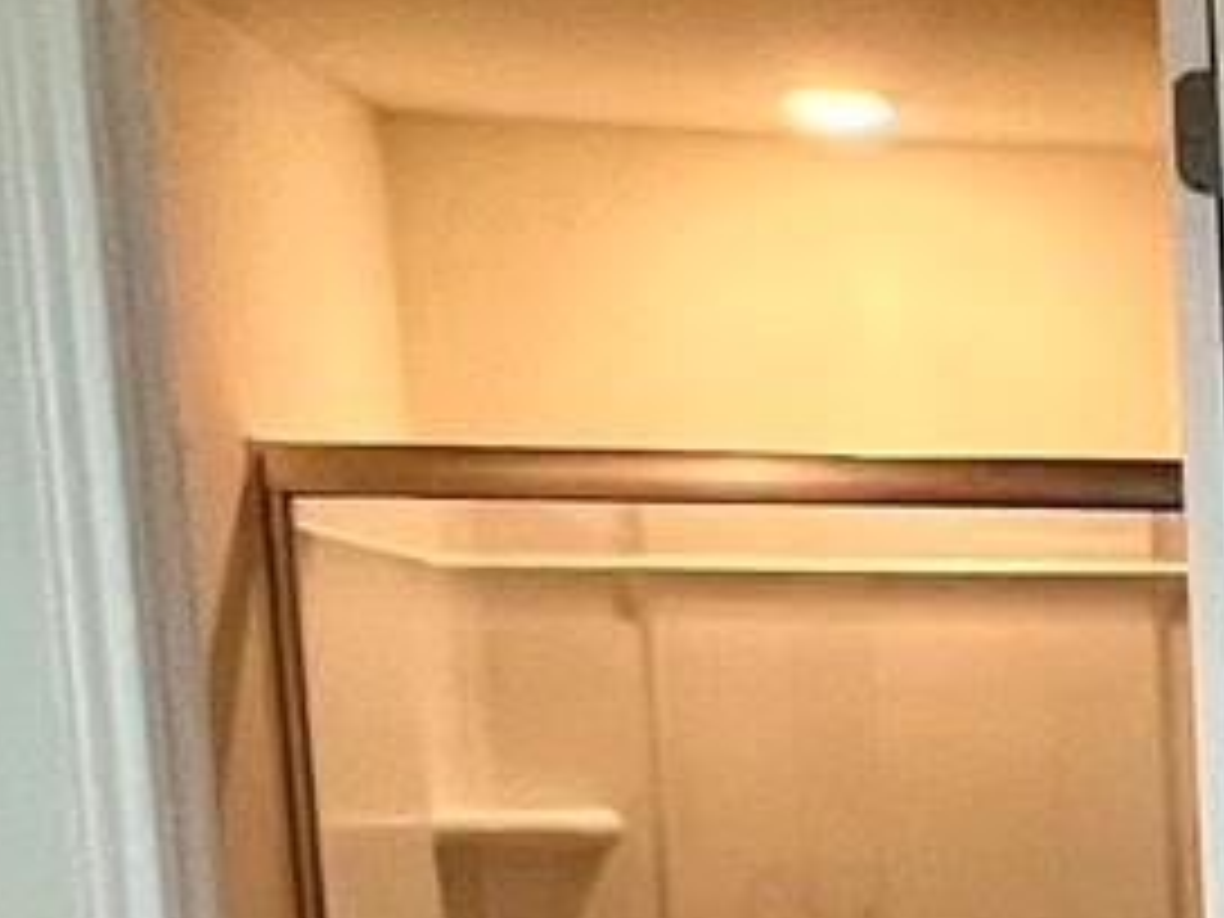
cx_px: 2412
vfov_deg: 14.2
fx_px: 3465
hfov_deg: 15.9
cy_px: 1314
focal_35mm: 98
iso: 100
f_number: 1.8
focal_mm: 1.57
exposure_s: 1/99
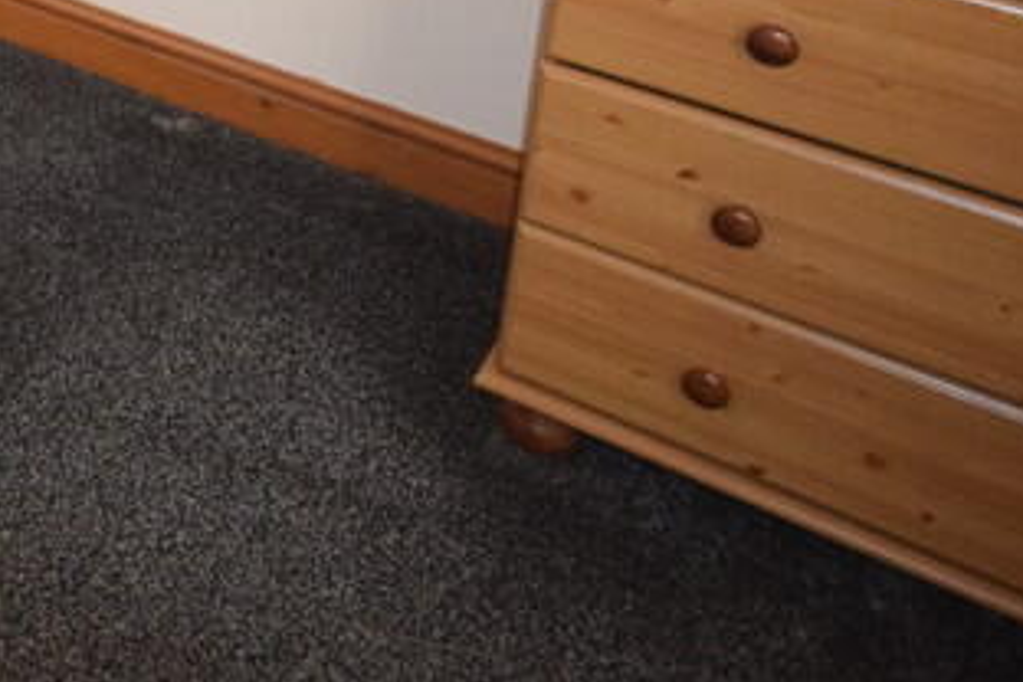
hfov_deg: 25.9
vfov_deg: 19.7
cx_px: -479
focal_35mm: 59
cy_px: -369
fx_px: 1676
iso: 2000
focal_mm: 12
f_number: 4.5
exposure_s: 1/60
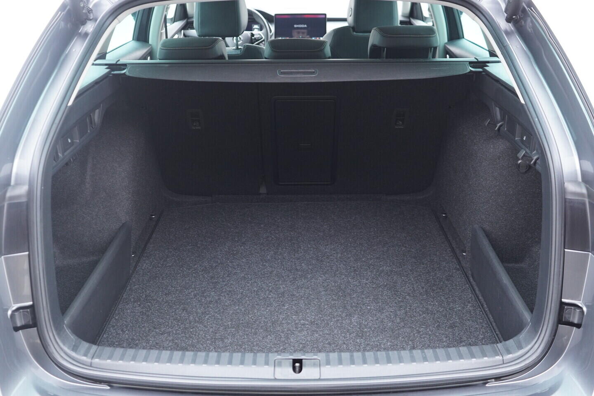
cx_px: 297
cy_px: 198
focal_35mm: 36
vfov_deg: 36.9
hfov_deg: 53.1
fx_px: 594
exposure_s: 1/40
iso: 800
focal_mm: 24
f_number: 2.8
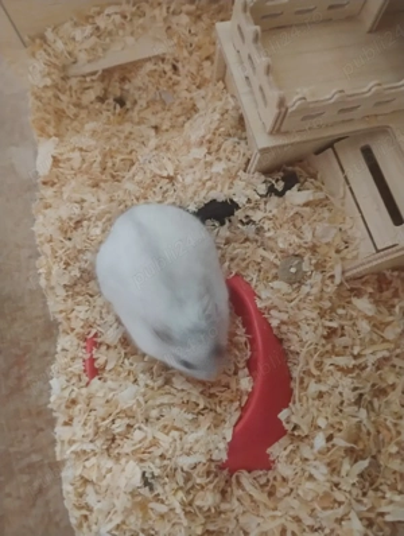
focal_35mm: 28
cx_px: 202
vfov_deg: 63.4
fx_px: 434
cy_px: 268
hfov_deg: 49.9
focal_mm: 4.26
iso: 2891
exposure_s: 1/25
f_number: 1.8
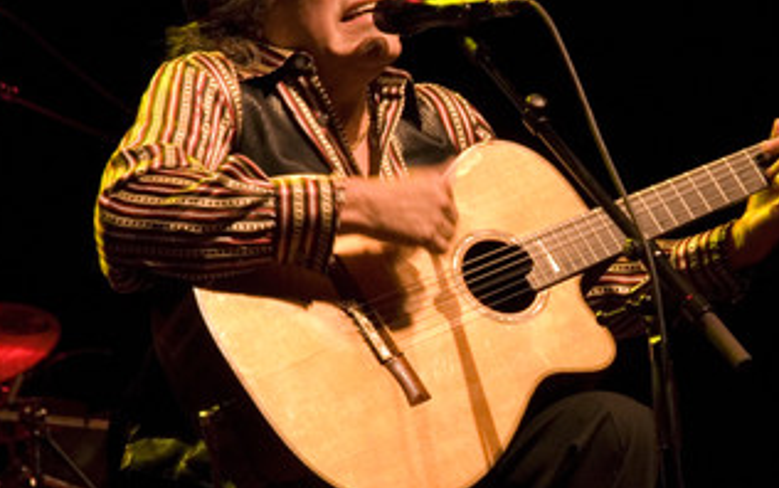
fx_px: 7160
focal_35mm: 337
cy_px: 296
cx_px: 643
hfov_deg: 6.2
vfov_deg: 3.9
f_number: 6
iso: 500
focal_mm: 116
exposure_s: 1/50
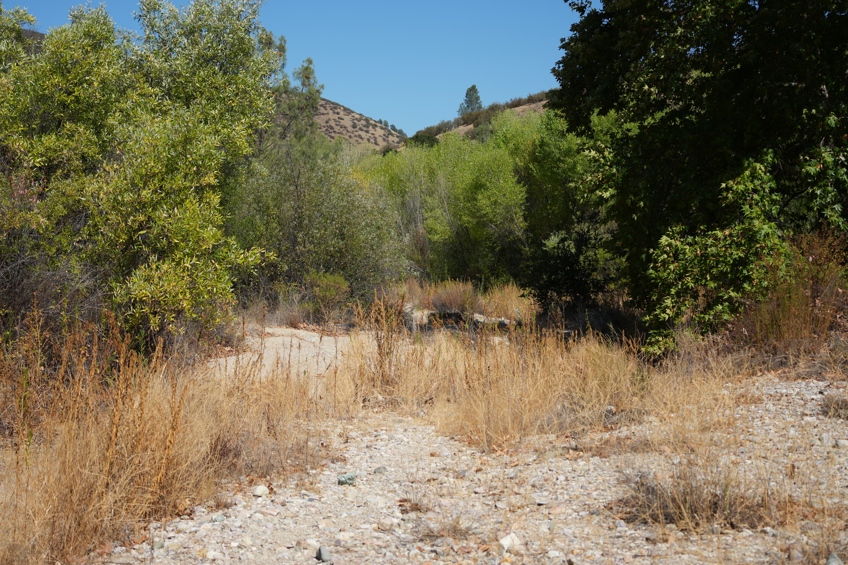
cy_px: 291
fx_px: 1342
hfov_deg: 35.0
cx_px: 389
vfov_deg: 23.8
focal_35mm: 57
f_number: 4.5
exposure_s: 1/1000
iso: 100
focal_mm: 50
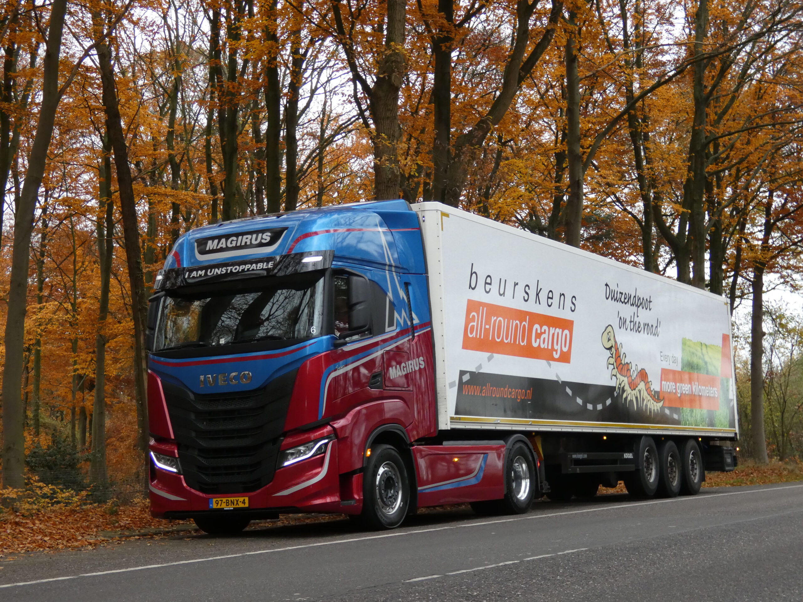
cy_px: 301
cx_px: 402
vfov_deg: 24.0
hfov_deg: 31.7
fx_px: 1415
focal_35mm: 61
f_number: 4.1
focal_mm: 10.8
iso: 400
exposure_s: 1/80
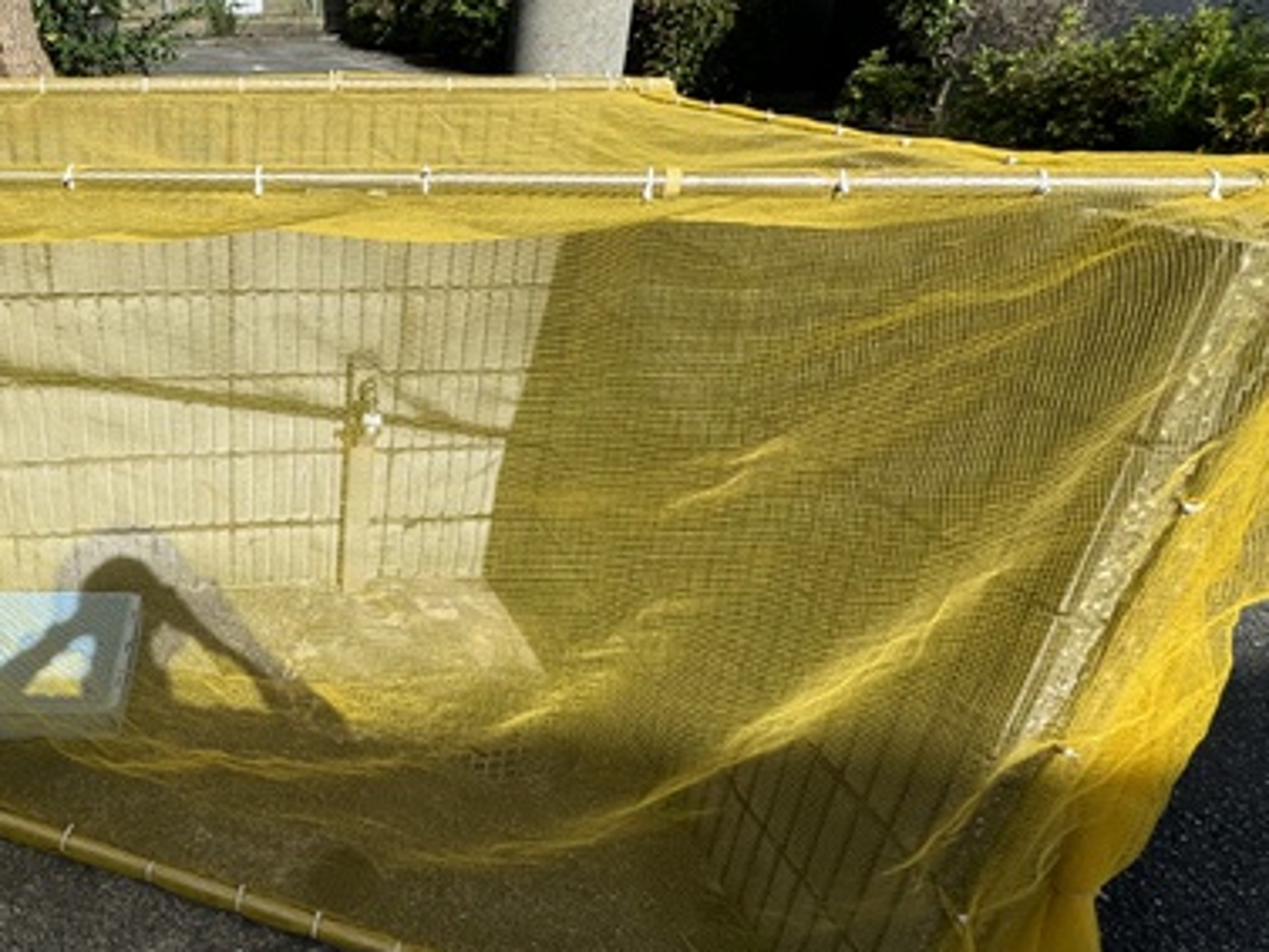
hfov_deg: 61.6
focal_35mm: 26
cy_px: 489
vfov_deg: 53.1
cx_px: 249
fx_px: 953
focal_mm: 2.22
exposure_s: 1/2273
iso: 50
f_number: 2.2
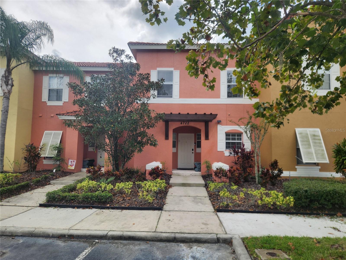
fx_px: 230
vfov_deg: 58.9
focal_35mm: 23
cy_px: 130
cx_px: 173
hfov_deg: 73.9
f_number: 1.8
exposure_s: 1/1002
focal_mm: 5.4
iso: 20
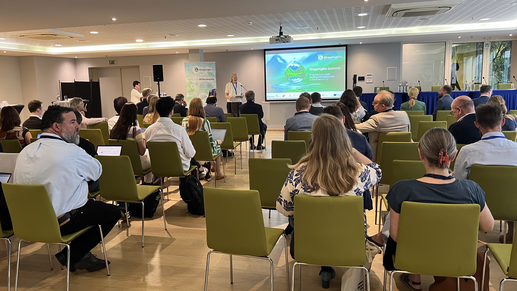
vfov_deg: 40.1
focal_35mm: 29
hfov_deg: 66.1
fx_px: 398
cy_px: 132
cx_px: 255
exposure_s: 1/50
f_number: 1.5
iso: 250
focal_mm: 5.7
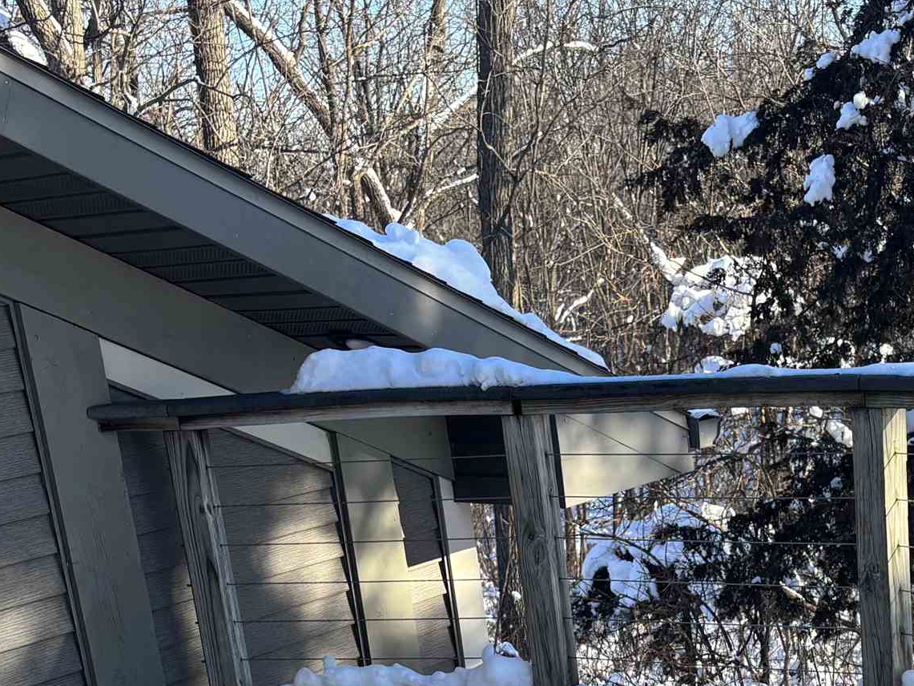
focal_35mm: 70
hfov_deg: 27.5
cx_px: 662
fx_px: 1848
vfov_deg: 19.9
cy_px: 803
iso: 50
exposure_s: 1/818
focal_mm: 5.96
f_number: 1.6
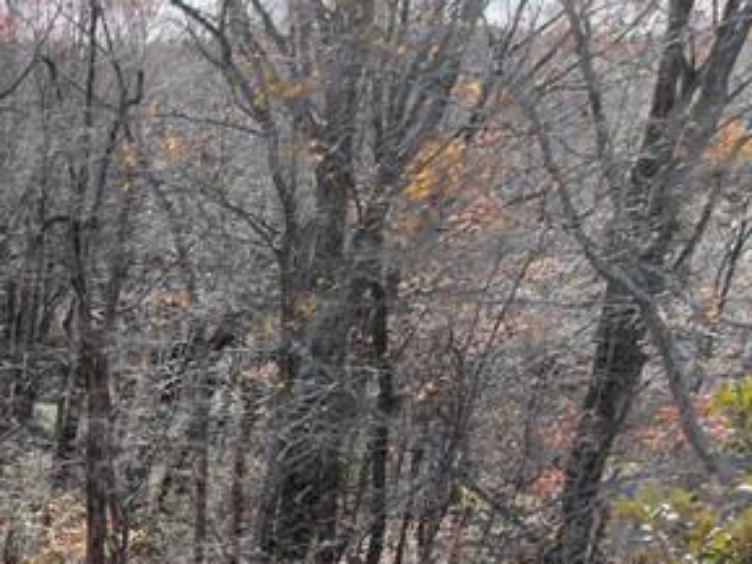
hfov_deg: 19.5
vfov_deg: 16.1
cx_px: -435
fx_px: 1847
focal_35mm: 85
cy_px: 810
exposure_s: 1/120
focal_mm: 12.3
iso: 210
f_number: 2.8
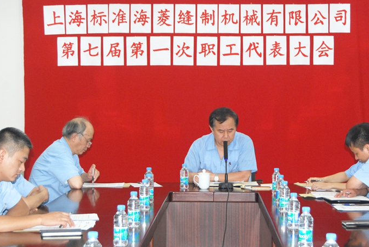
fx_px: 872
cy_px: 126
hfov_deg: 23.9
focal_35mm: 85
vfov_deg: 16.1
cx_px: 211
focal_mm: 48
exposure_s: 1/60
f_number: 5.6
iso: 640
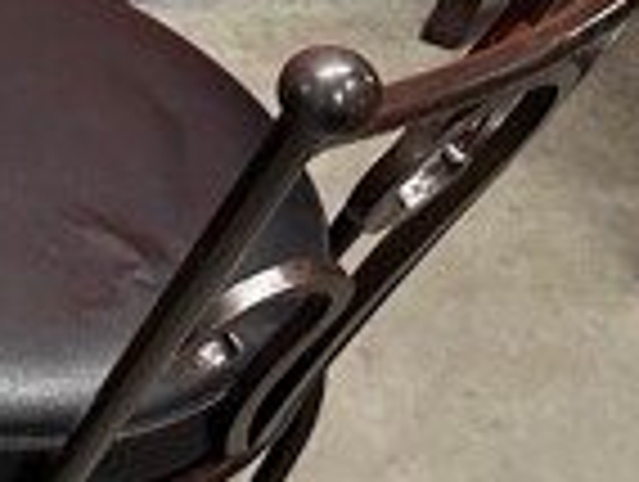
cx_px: -616
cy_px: -63
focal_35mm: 103
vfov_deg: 14.1
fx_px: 1905
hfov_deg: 15.5
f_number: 1.78
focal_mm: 6.86
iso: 500
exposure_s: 1/60
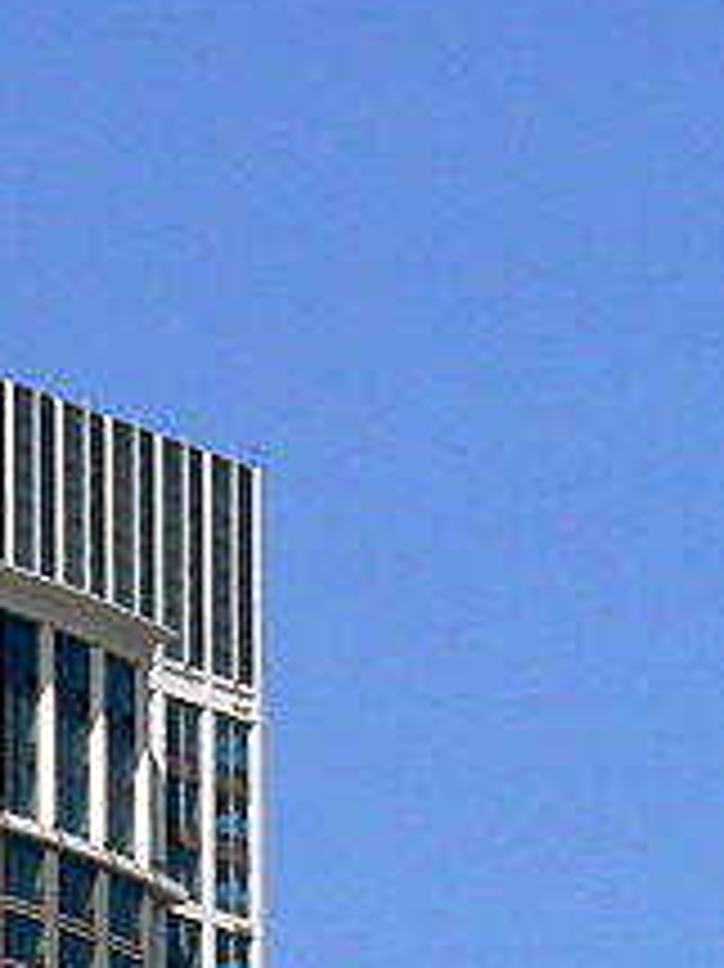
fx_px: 13567
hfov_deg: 3.1
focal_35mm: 486
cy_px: 1999
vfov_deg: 4.0
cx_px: -279
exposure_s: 1/500
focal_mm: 19.2
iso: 80
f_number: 5.6
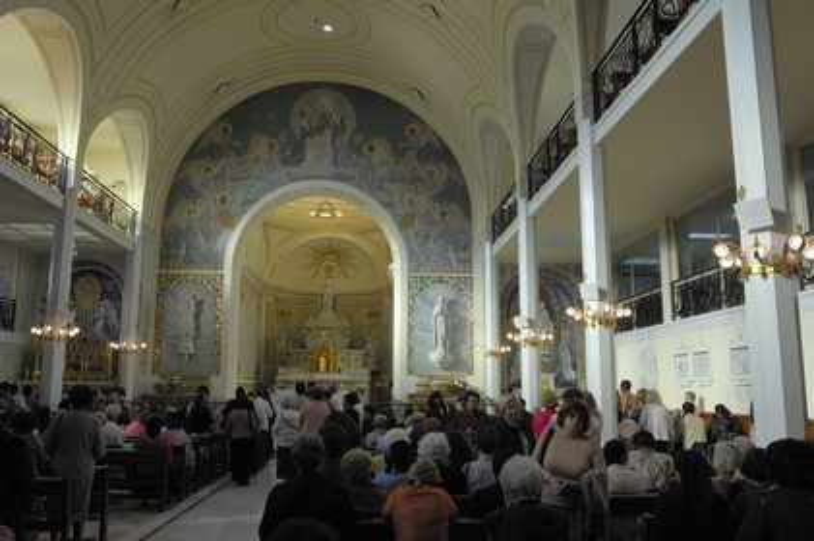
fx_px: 678
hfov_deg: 62.0
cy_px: 270
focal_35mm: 30
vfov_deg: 43.5
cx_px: 407
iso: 160
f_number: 4
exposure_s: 1/60
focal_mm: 20
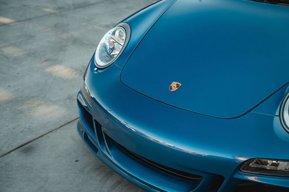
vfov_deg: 26.8
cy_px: 96
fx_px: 404
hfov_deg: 39.4
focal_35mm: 50
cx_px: 144
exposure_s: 1/400
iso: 160
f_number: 2.8
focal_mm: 50.3
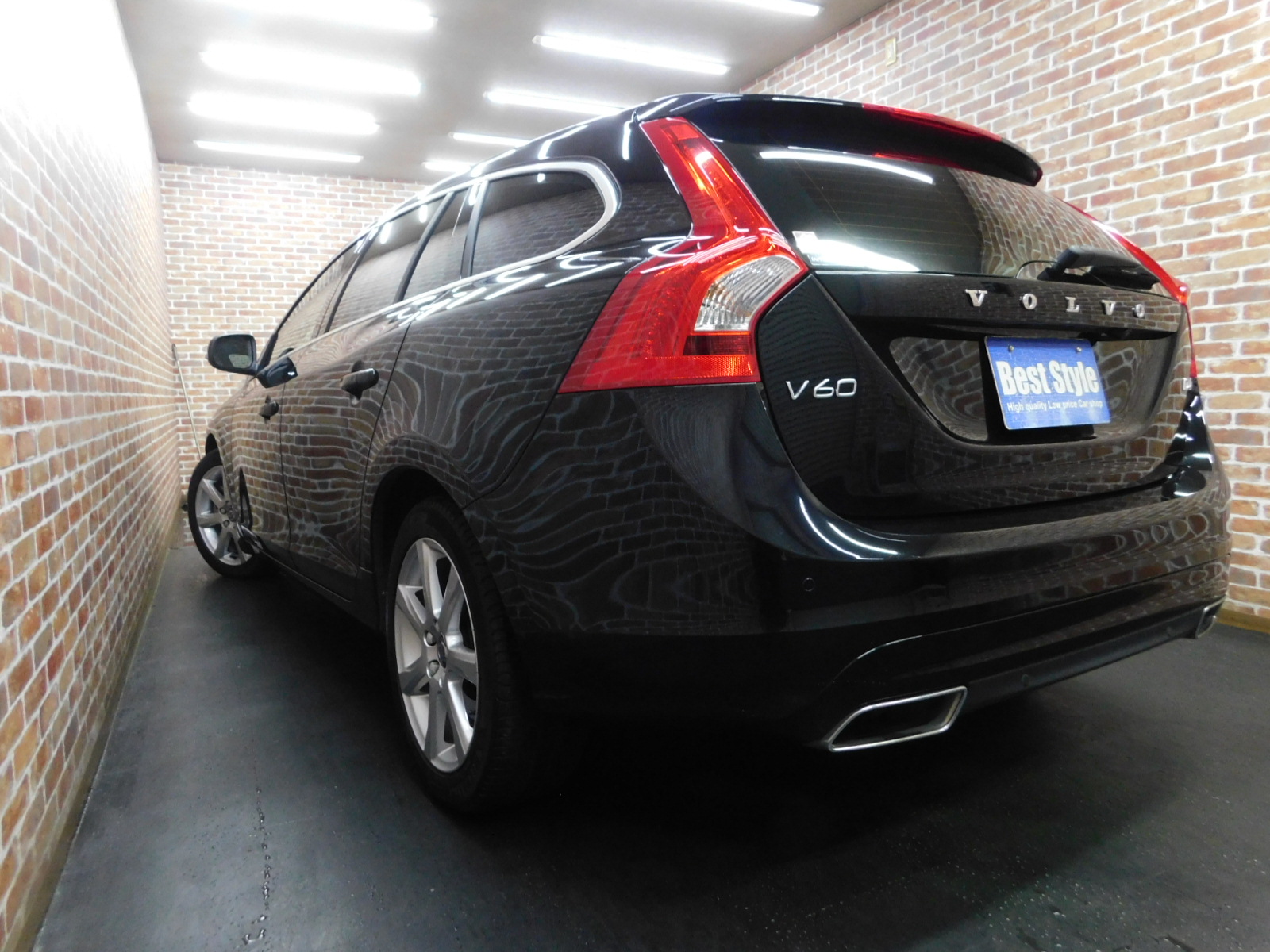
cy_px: 476
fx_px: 844
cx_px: 635
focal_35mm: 23
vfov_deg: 58.9
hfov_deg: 73.9
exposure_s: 1/25
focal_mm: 4
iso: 400
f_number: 3
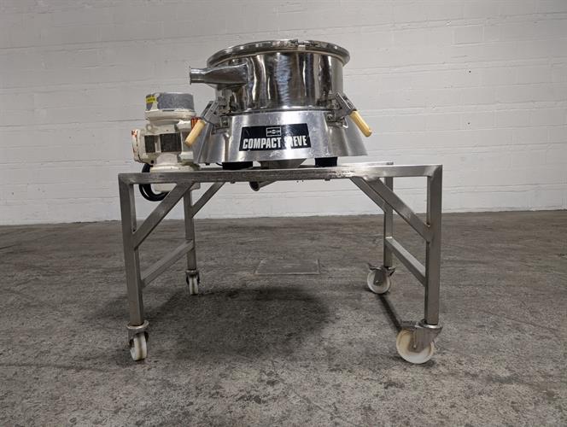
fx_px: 394
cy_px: 214
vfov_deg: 56.9
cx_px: 284
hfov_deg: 71.5
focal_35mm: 24
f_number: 1.68
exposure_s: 1/40
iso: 141
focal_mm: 6.9
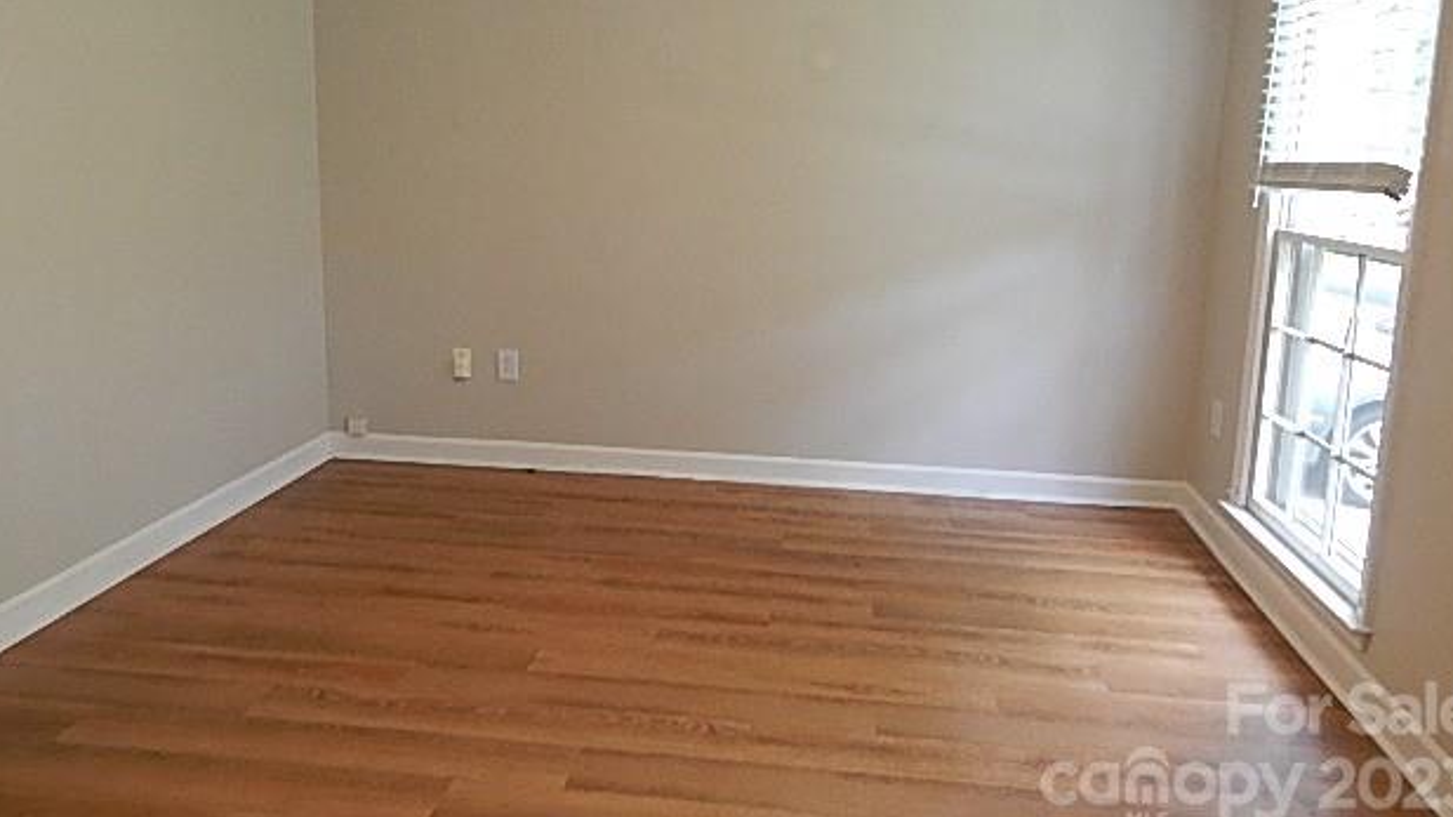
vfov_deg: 43.9
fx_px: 1002
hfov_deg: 71.9
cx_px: 735
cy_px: 292
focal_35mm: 26
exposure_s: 1/30
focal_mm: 4
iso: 220
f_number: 3
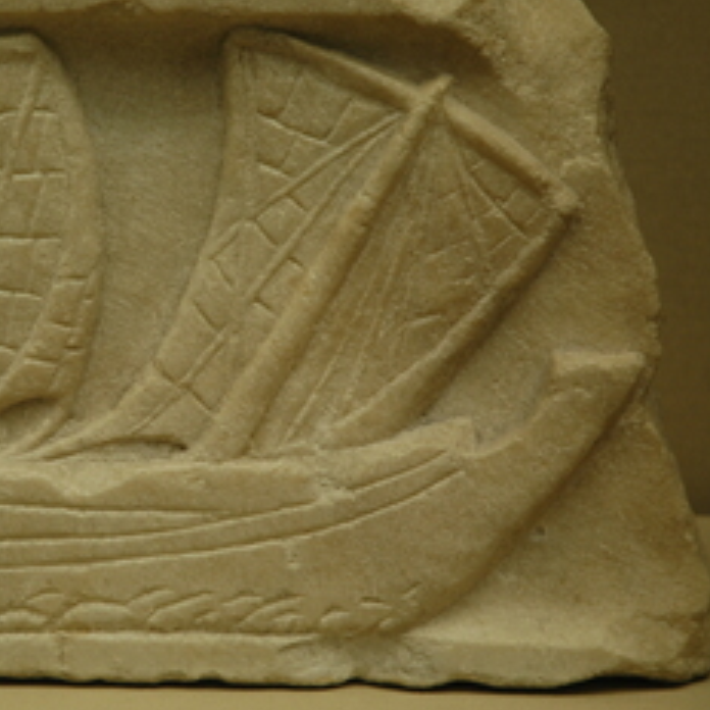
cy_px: 291
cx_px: 83
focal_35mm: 157
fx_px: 3639
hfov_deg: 11.1
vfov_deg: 11.1
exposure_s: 1/15
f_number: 4.5
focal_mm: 65
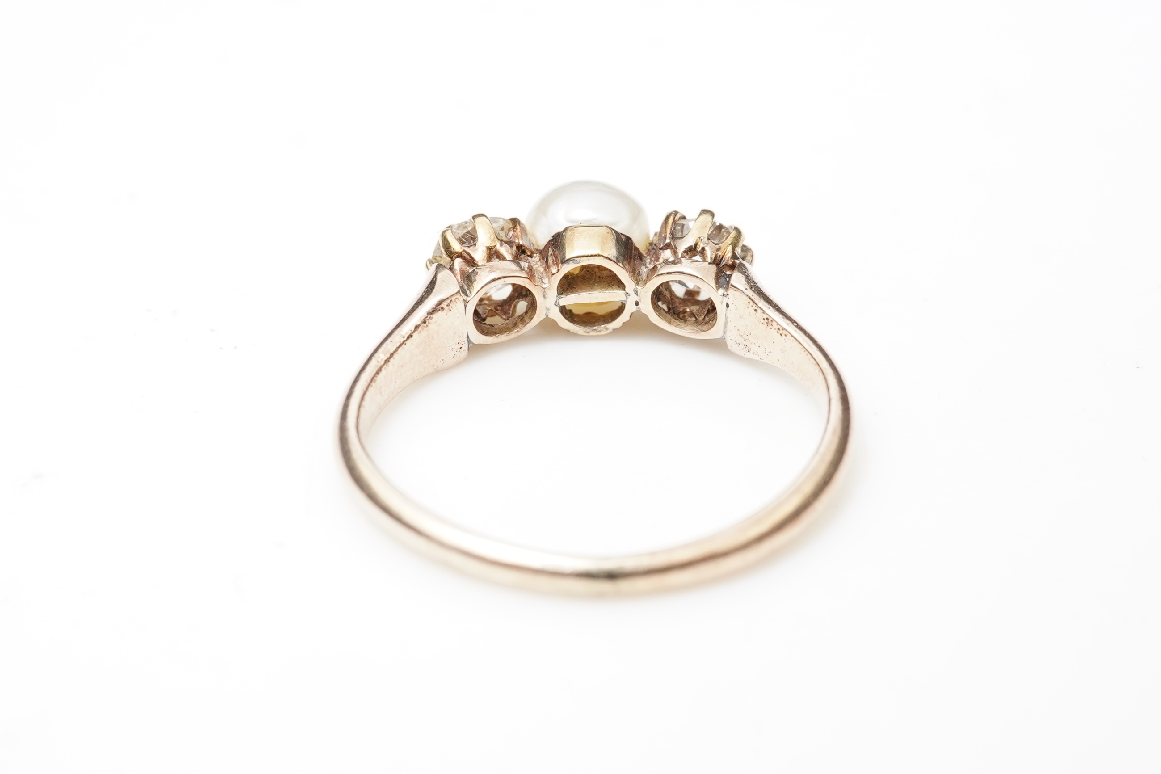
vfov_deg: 29.9
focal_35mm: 45
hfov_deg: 43.6
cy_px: 387
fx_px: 1451
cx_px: 580
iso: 500
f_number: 16
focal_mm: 30
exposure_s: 1/125
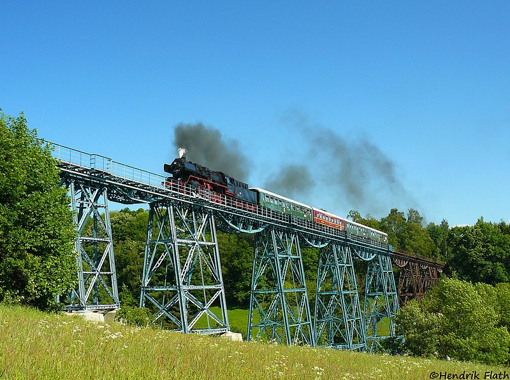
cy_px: 190
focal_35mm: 43
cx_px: 255
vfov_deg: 33.5
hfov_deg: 43.9
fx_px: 632
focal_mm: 7.1
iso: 100
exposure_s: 1/320
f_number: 3.2
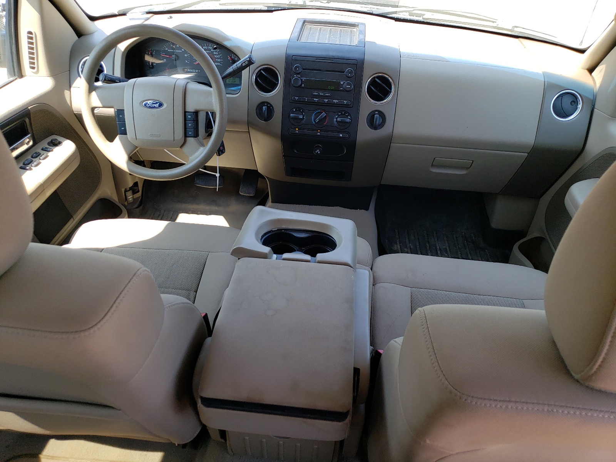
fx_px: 463
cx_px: 308
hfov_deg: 67.3
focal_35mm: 26
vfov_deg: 53.1
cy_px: 231
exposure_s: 1/278
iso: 50
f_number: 1.5
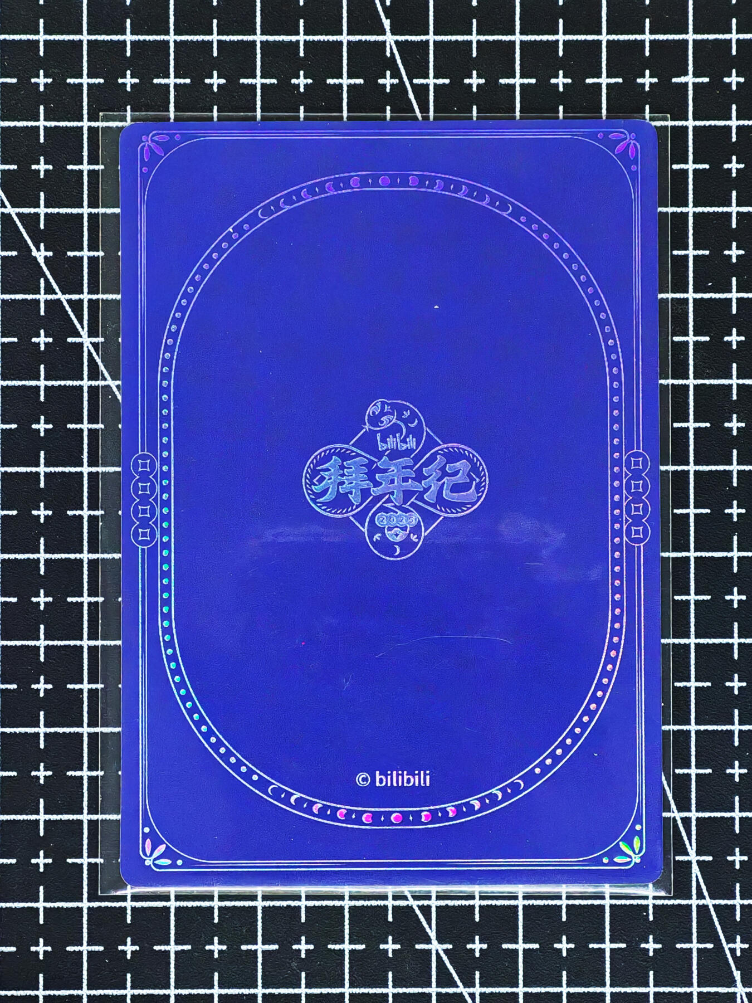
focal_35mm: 114
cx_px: 376
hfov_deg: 13.0
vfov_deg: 17.3
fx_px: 3302
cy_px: 502
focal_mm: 8.67
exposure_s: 1/25
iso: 500
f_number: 2.4
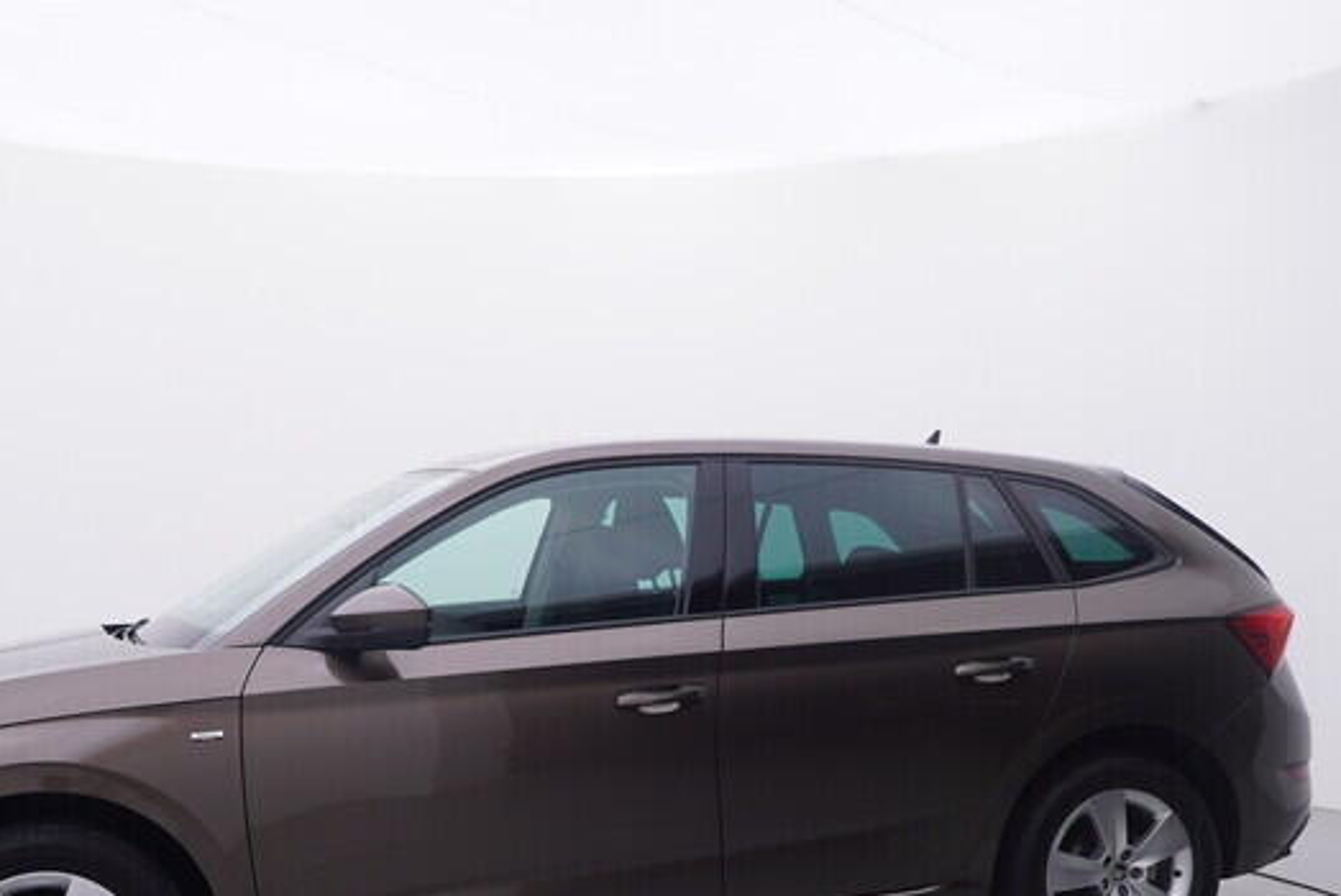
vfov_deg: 29.8
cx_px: 571
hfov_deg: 44.4
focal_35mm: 44
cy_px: 732
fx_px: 1639
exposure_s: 1/80
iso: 200
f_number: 5
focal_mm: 15
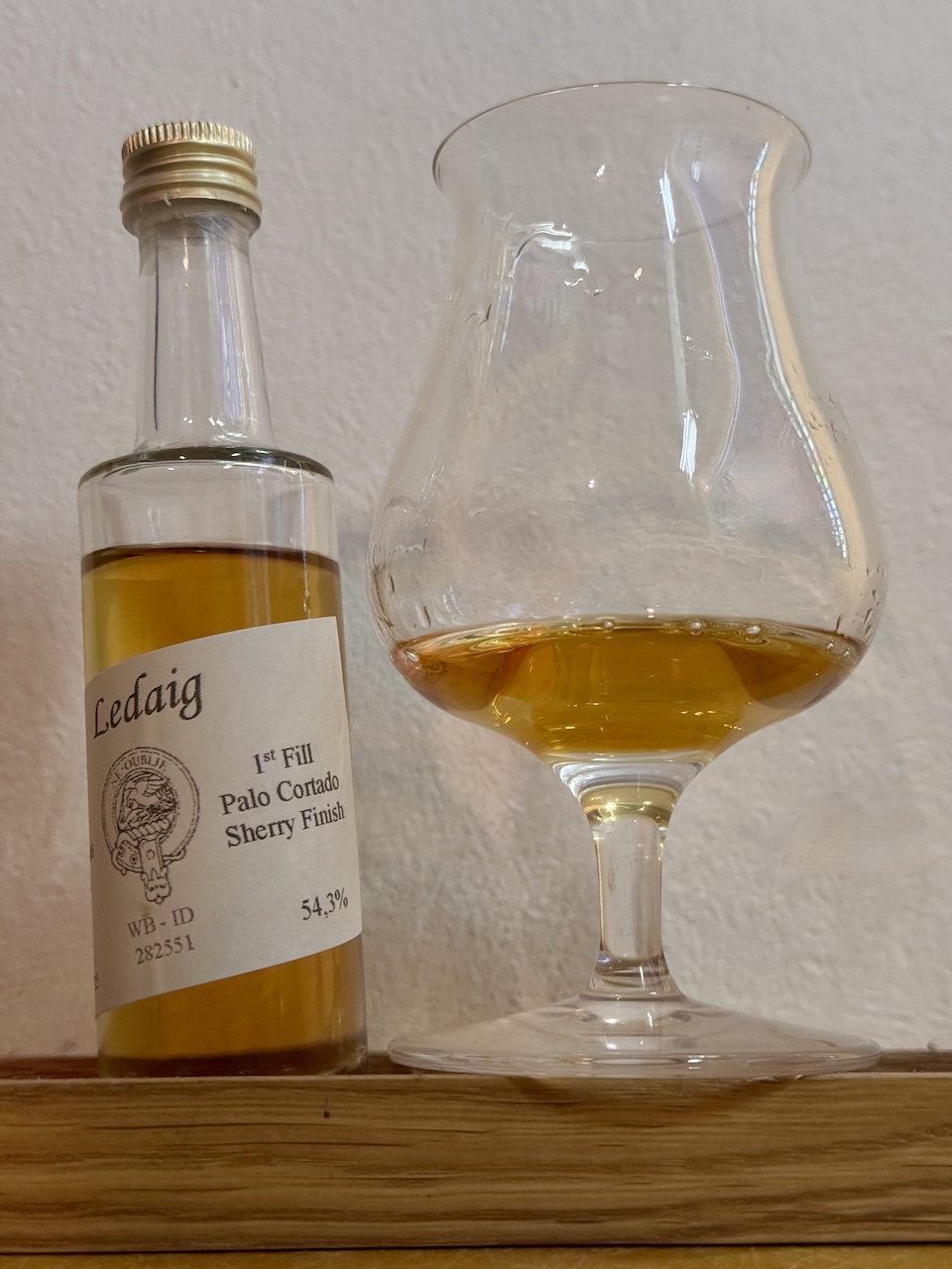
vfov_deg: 39.7
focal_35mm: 48
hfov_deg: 30.3
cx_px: 476
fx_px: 1760
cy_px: 634
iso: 640
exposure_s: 1/28
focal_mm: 6.76
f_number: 1.78
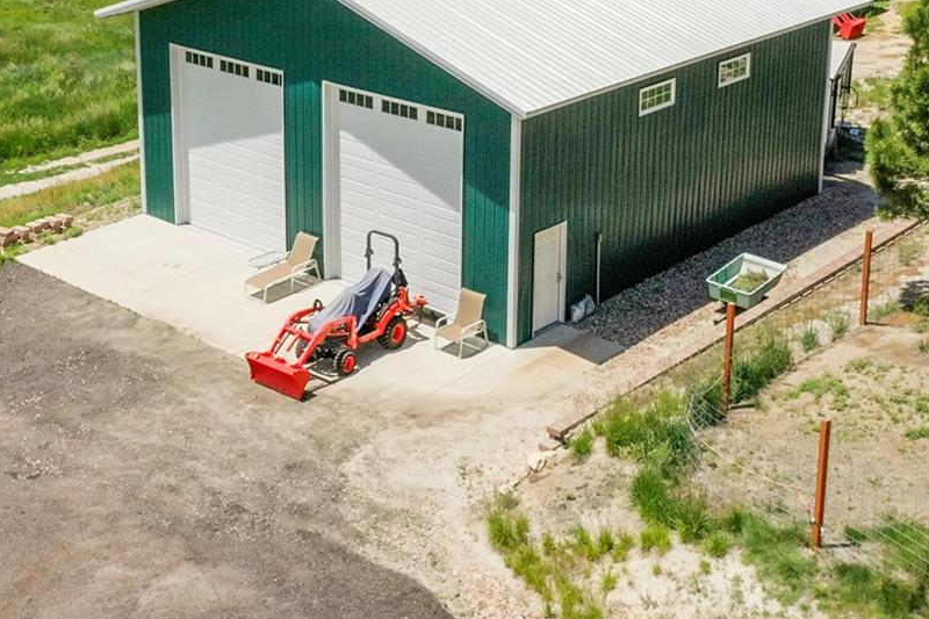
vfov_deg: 23.6
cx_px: 388
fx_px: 1445
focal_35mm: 56
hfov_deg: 35.6
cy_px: 65
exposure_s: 1/2500
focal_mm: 10.26
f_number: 9
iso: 800
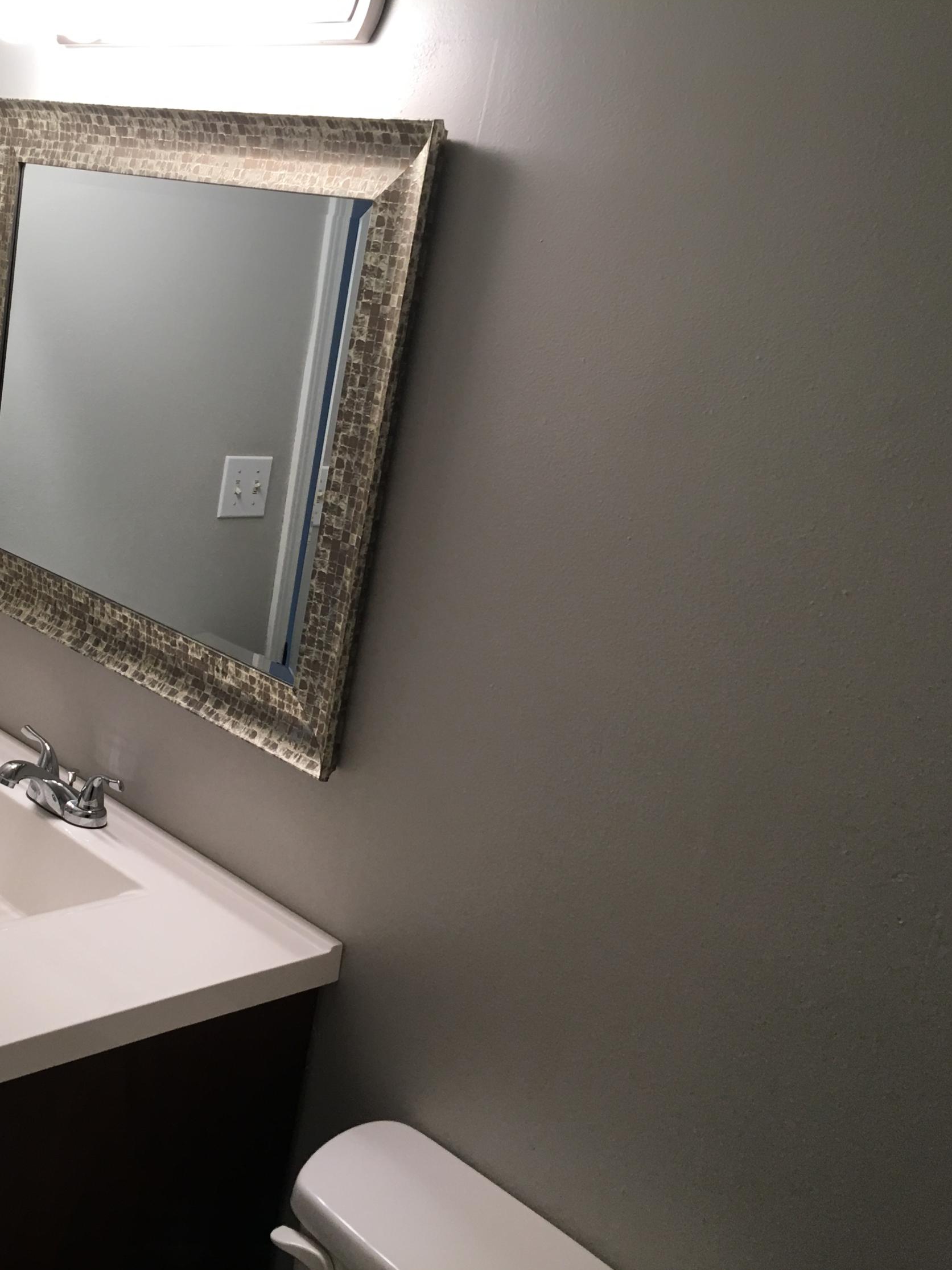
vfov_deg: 47.9
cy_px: 634
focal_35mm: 39
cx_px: 225
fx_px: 1430
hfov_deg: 35.9
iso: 32
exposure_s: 1/30
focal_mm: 4.15
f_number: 2.2
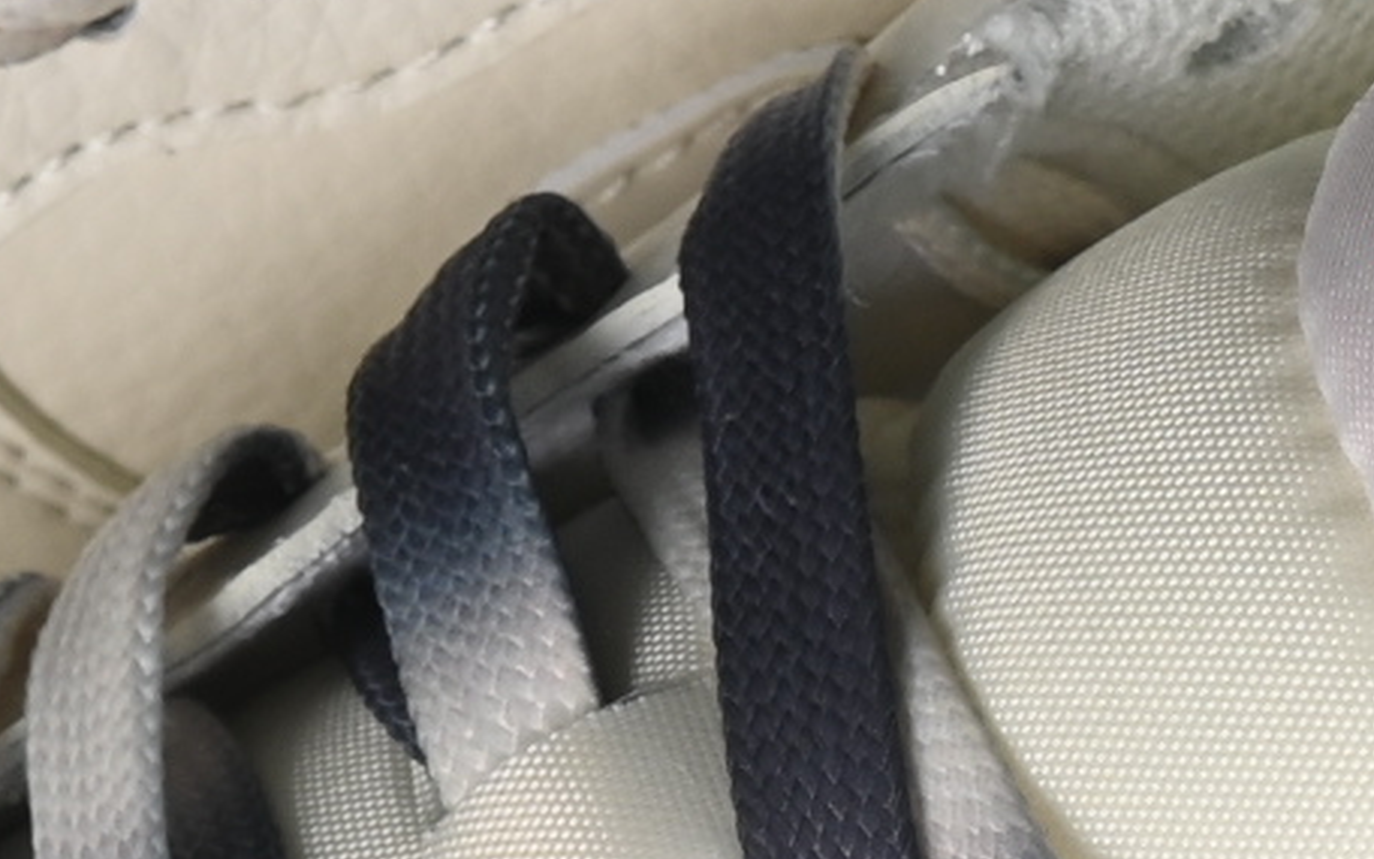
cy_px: 750
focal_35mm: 467
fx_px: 17487
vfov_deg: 2.8
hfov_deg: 4.5
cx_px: 633
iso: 160
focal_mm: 50
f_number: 8
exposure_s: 1/60
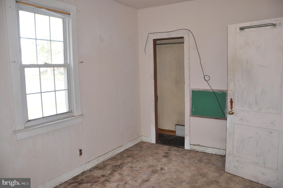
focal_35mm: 27
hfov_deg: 67.4
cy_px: 94
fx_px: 212
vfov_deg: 47.8
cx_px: 142
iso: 450
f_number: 3.5
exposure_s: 1/125
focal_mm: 18
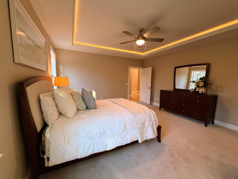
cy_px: 90
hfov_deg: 102.1
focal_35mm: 14
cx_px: 119
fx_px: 96
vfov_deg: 85.7
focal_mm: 2.22
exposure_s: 1/120
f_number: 2.2
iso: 320
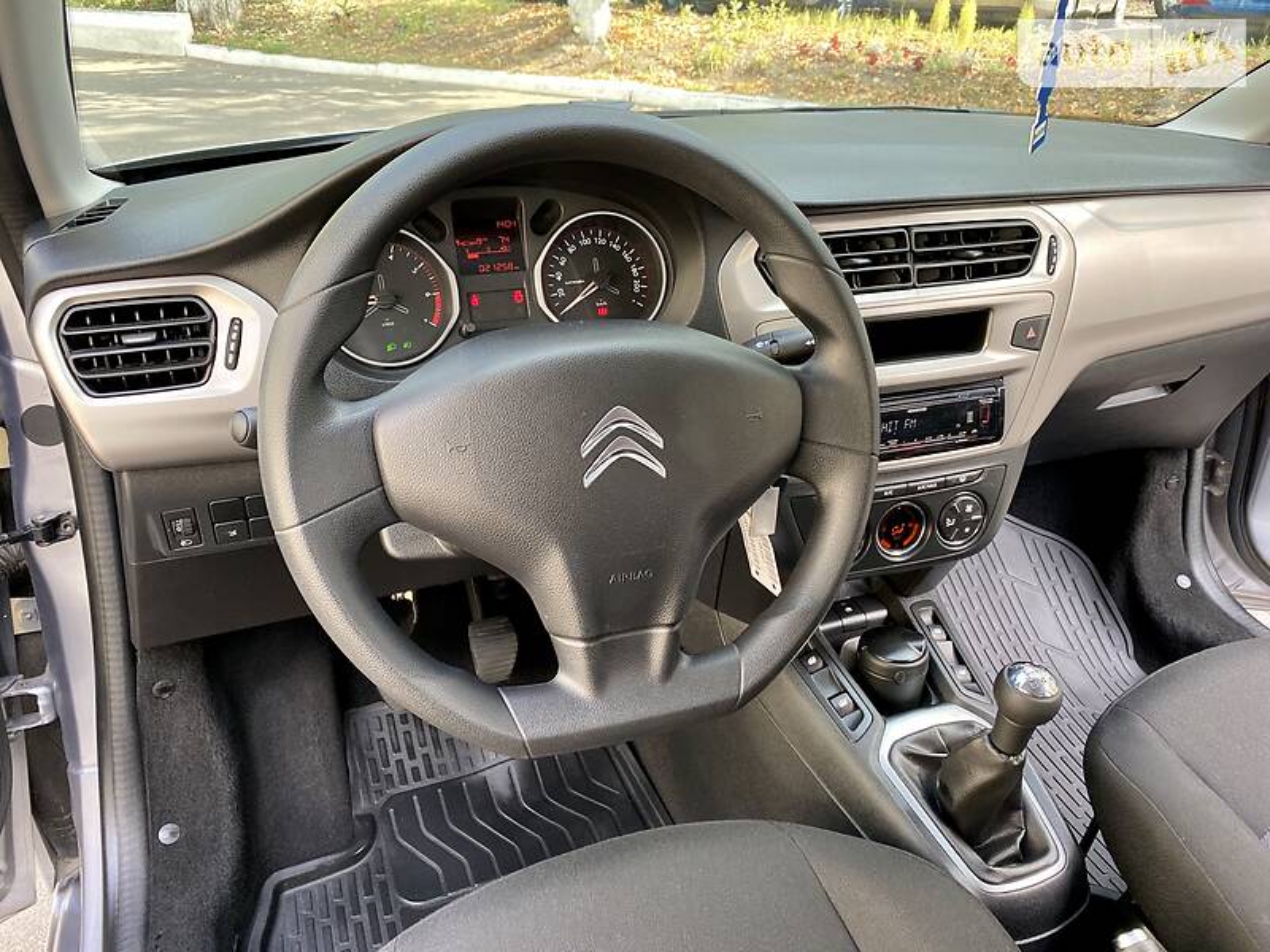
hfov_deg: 67.3
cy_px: 476
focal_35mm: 26
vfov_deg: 53.1
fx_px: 954
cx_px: 635
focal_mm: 4.2
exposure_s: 1/121
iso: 100
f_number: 1.8
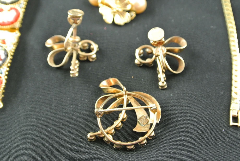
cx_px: 120
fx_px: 460
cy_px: 80
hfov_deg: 29.2
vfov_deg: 19.8
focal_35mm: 69
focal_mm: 25.9
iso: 1000
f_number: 5.3
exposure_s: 1/30
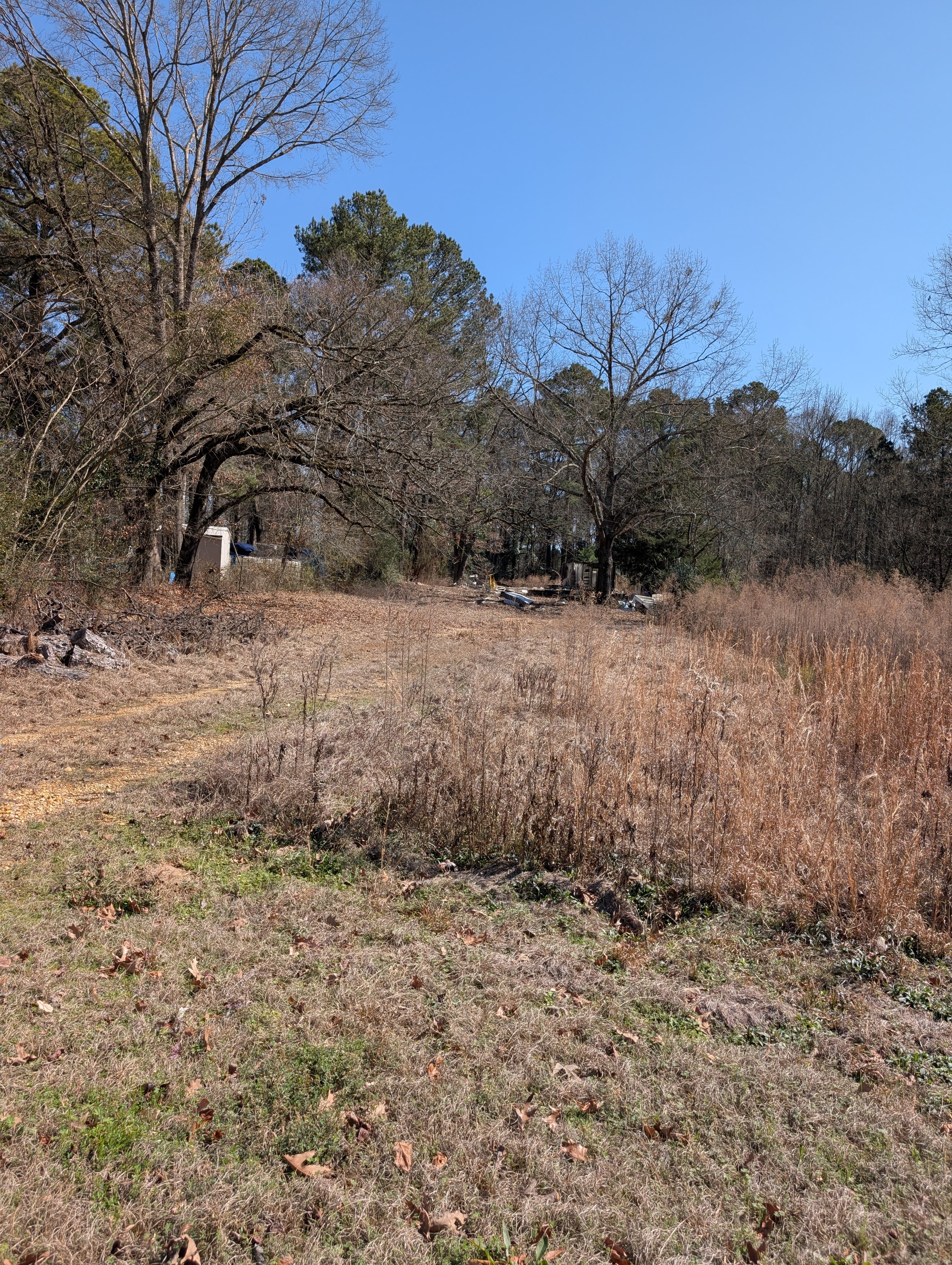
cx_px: 476
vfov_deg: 71.5
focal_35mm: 24
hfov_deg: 56.9
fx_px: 878
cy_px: 632
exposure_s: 1/951
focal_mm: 6.9
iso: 22
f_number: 1.68
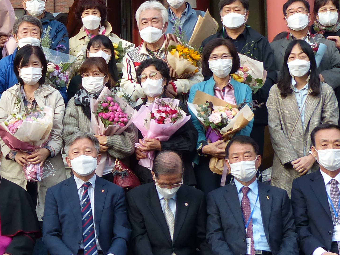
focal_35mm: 108
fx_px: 1061
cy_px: 48
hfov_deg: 17.7
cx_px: -14
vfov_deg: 13.6
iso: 100
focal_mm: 7
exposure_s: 1/125
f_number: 2.8
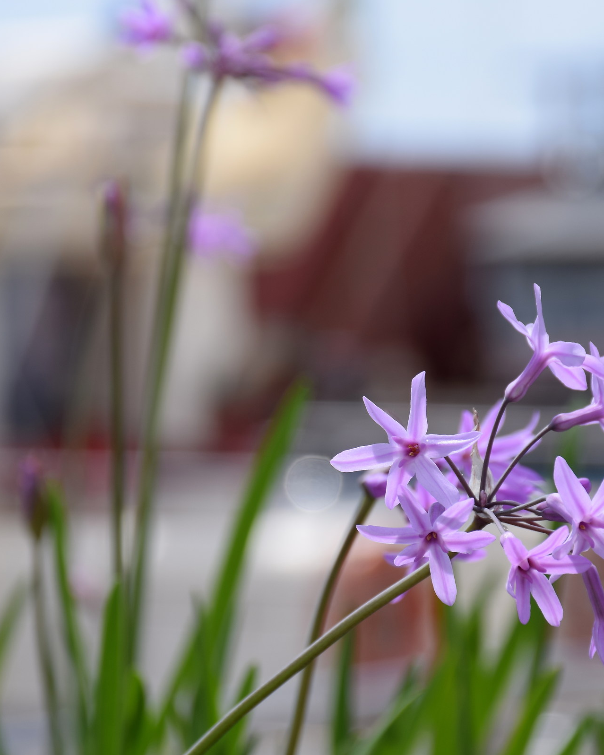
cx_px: 331
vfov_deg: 7.0
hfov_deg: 5.6
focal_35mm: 275
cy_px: 377
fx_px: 6144
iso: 100
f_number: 10
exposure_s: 1/200
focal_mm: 130
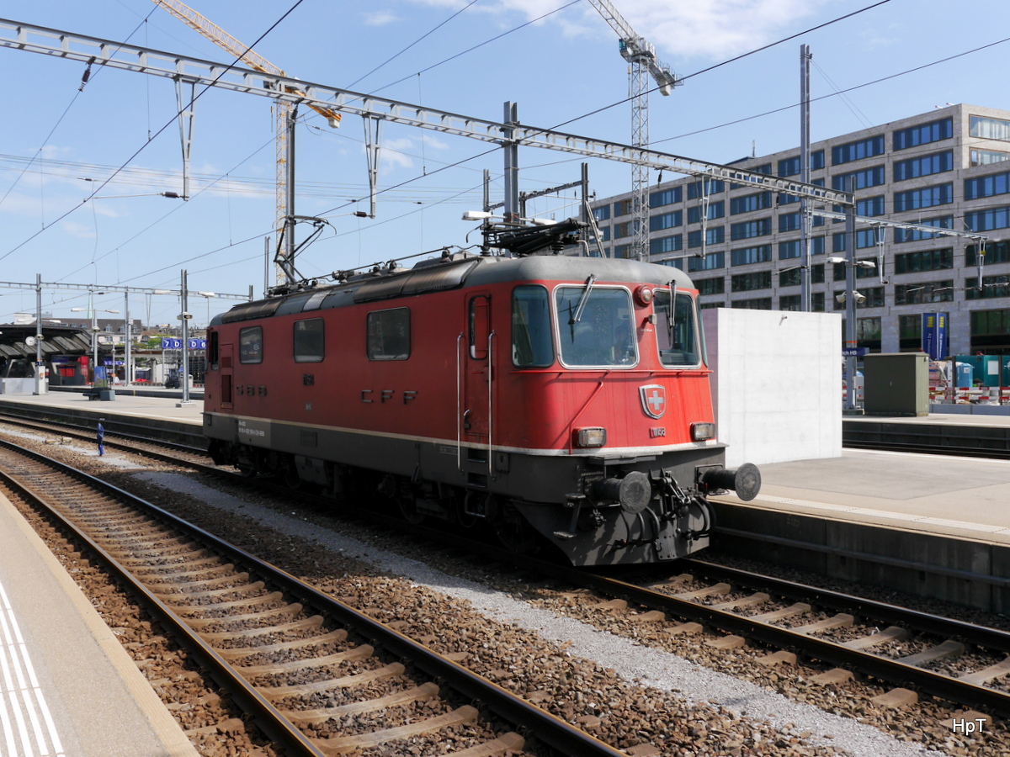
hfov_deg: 56.8
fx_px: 934
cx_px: 505
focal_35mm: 32
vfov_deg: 44.2
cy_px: 378
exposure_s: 1/400
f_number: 8
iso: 160
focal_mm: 16
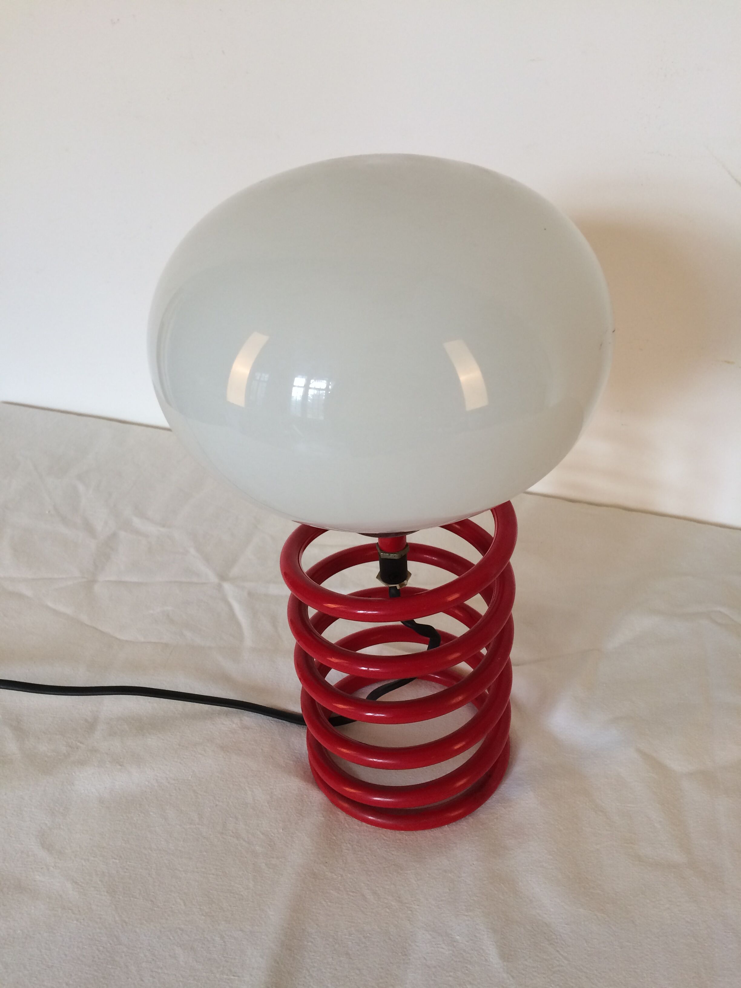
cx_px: 370
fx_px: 828
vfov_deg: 61.7
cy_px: 494
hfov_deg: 48.2
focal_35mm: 29
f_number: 2.2
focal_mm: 4.15
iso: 50
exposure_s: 1/33
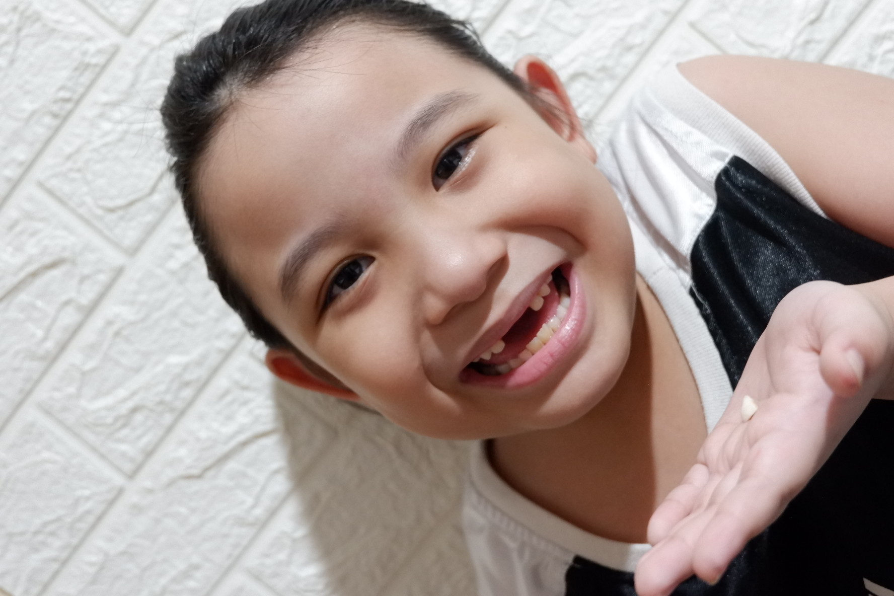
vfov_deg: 31.9
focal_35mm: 42
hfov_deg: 46.4
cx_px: 447
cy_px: 298
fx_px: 1043
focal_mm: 28.2
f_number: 4.5
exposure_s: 1/20
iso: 3200
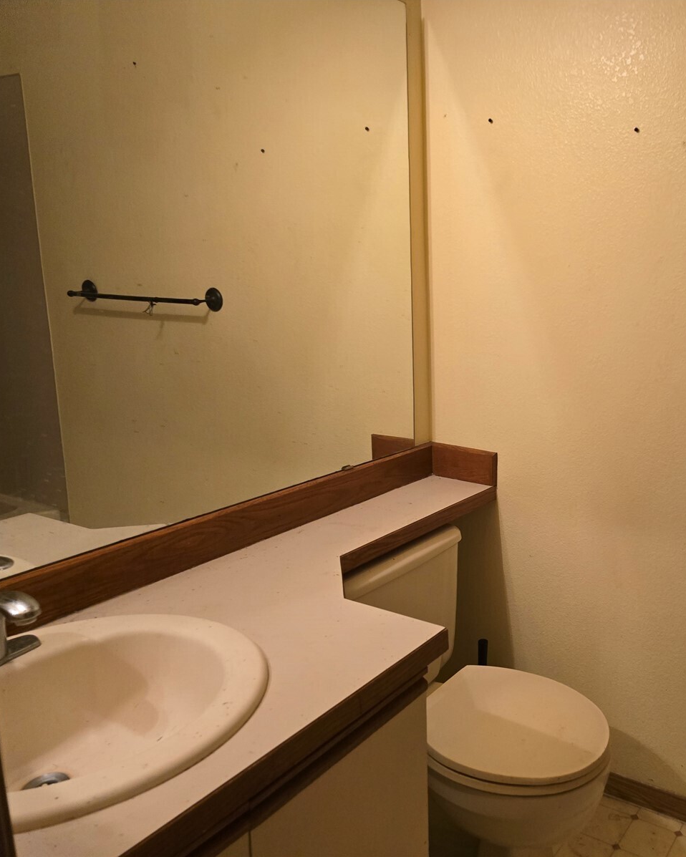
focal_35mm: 30
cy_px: 428
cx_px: 557
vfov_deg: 58.8
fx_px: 761
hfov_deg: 45.8
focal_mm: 6.3
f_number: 1.7
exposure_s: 1/120
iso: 1000
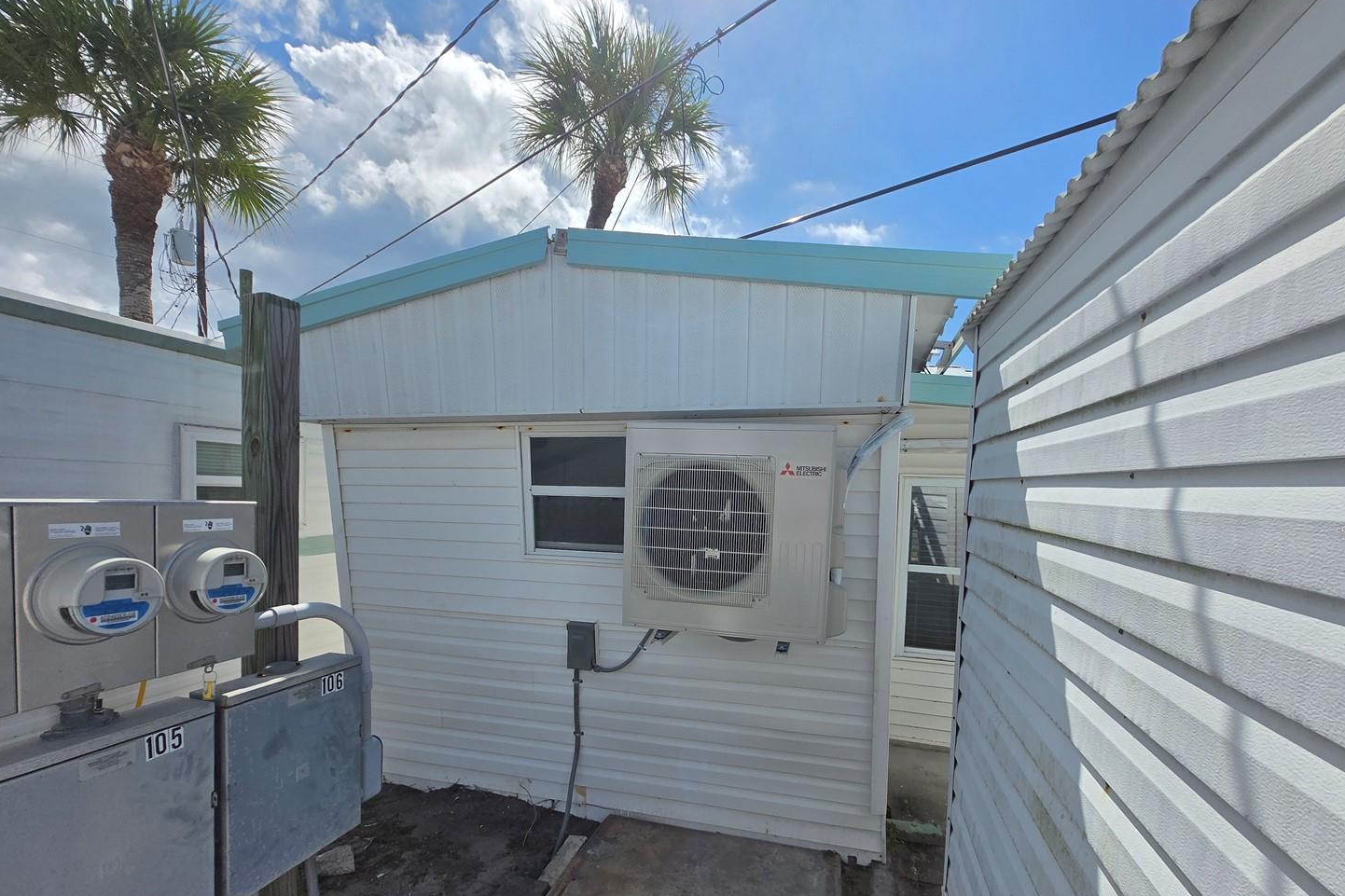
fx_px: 560
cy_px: 532
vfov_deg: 76.5
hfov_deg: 100.4
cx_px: 683
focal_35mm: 15
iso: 25
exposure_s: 1/2116
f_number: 2.2
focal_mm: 1.7
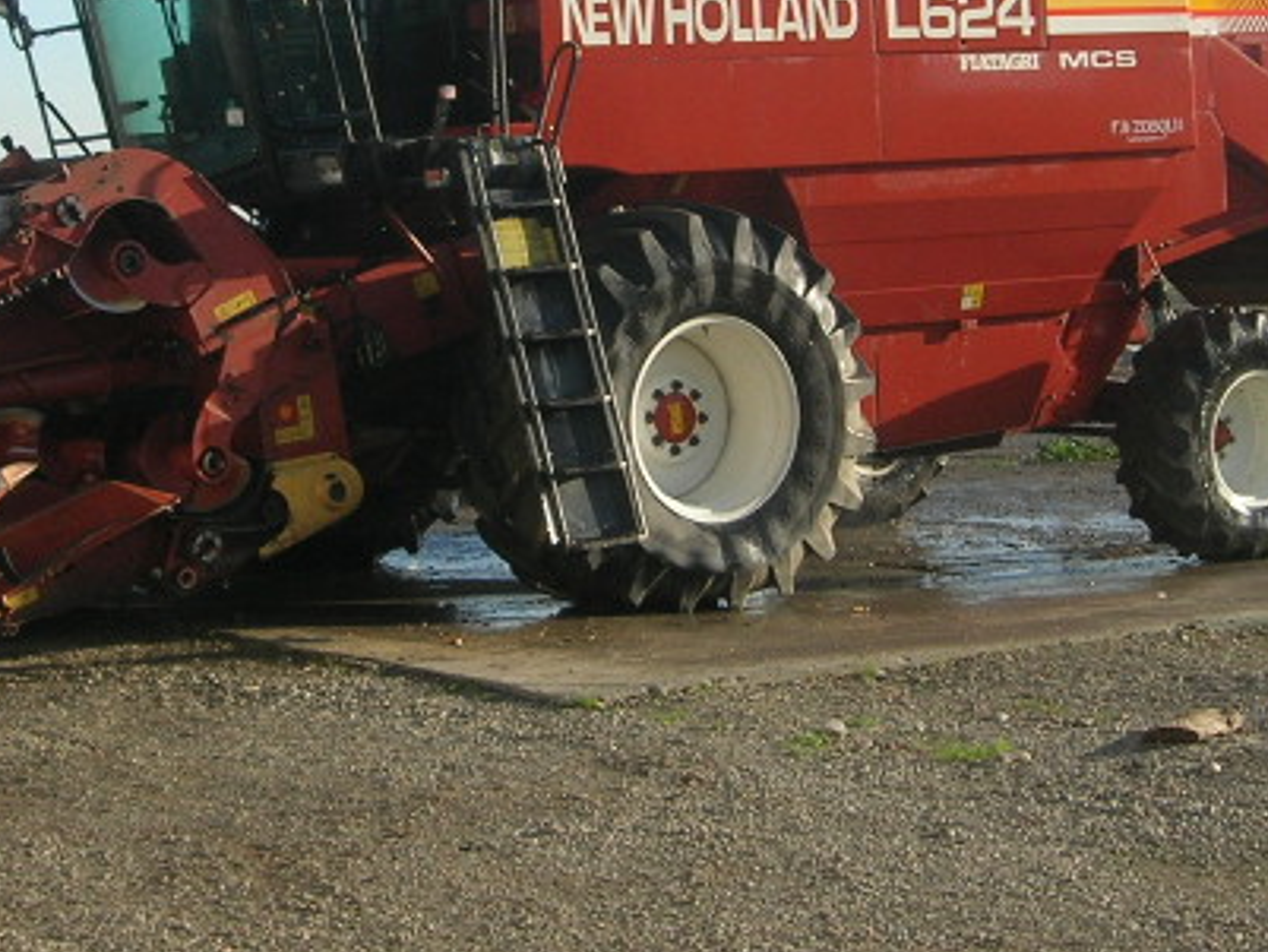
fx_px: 3554
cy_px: 193
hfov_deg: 20.2
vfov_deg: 15.2
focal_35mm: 97
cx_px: 613
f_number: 4.8
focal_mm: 7.8
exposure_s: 1/330
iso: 64
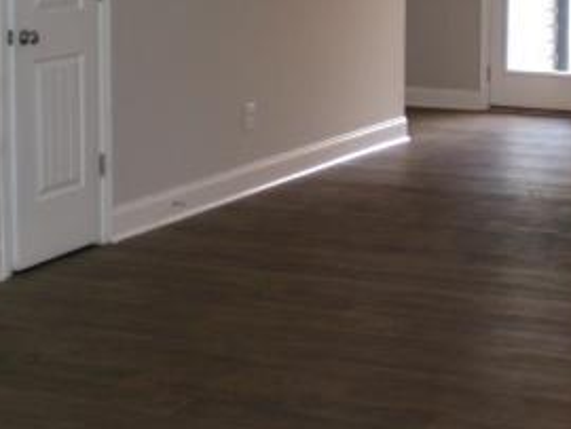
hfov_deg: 21.5
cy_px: -38
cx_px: 457
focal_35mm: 90
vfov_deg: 16.0
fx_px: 1486
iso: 200
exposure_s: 1/60
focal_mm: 6.3
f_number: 3.1
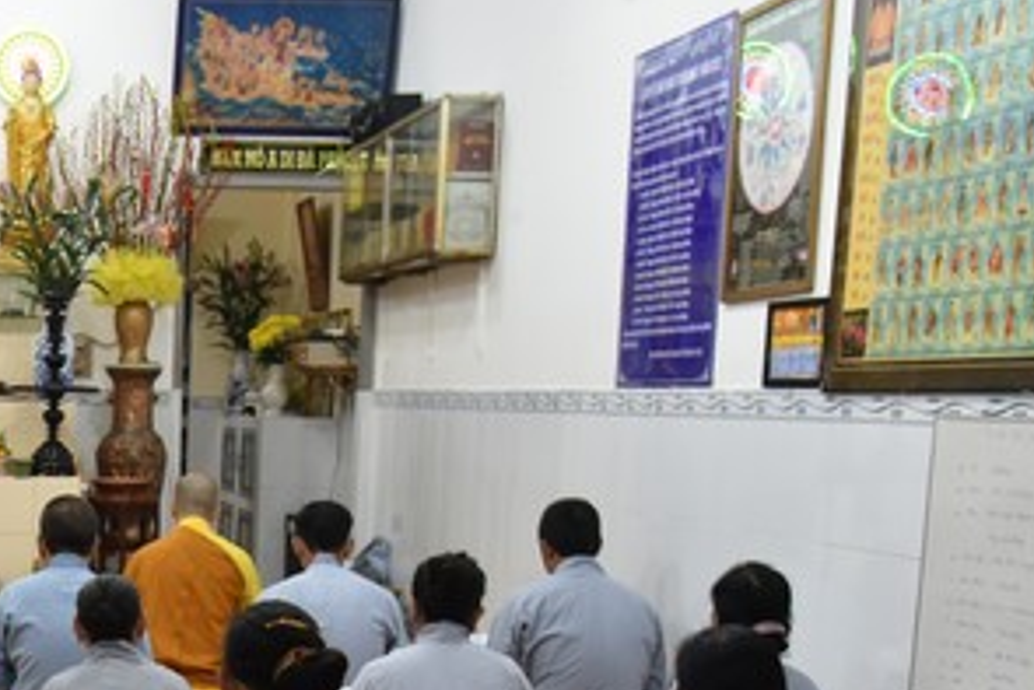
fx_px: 1897
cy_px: 683
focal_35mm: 66
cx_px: -70
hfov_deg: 28.1
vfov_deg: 20.0
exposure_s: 1/100
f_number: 5
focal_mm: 30
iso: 1600
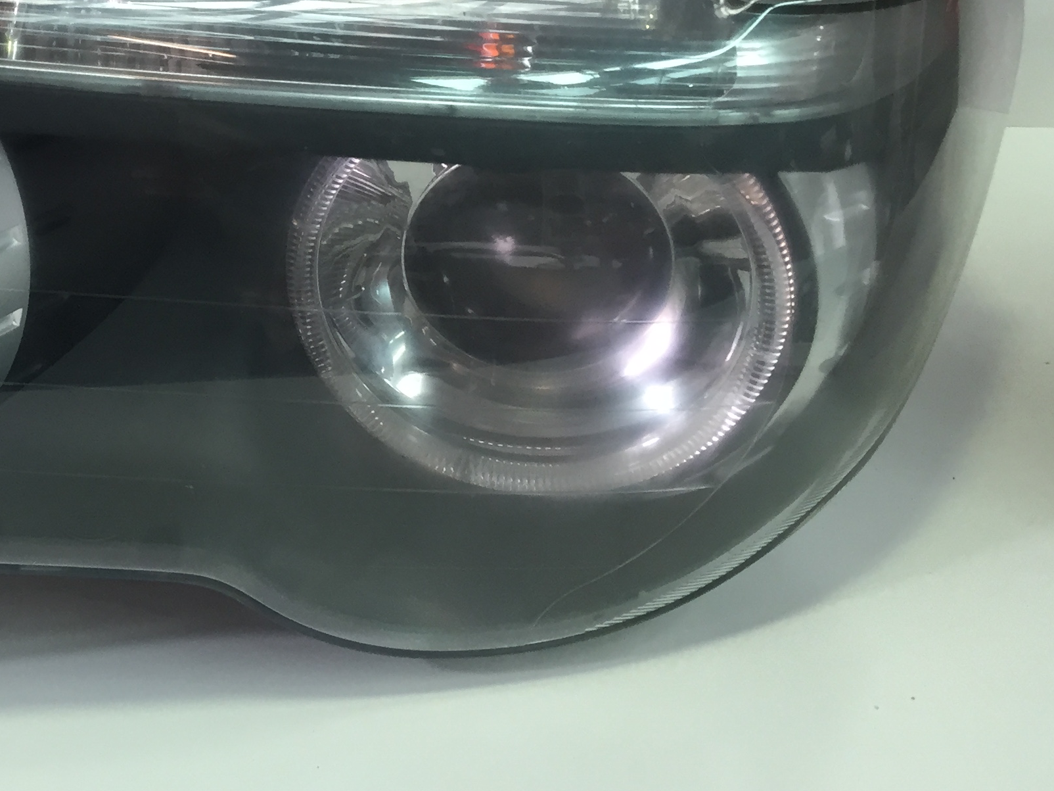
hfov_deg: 30.6
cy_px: 163
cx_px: 30
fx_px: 1796
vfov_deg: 24.4
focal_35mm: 59
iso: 32
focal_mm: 4.15
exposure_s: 1/40
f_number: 2.2
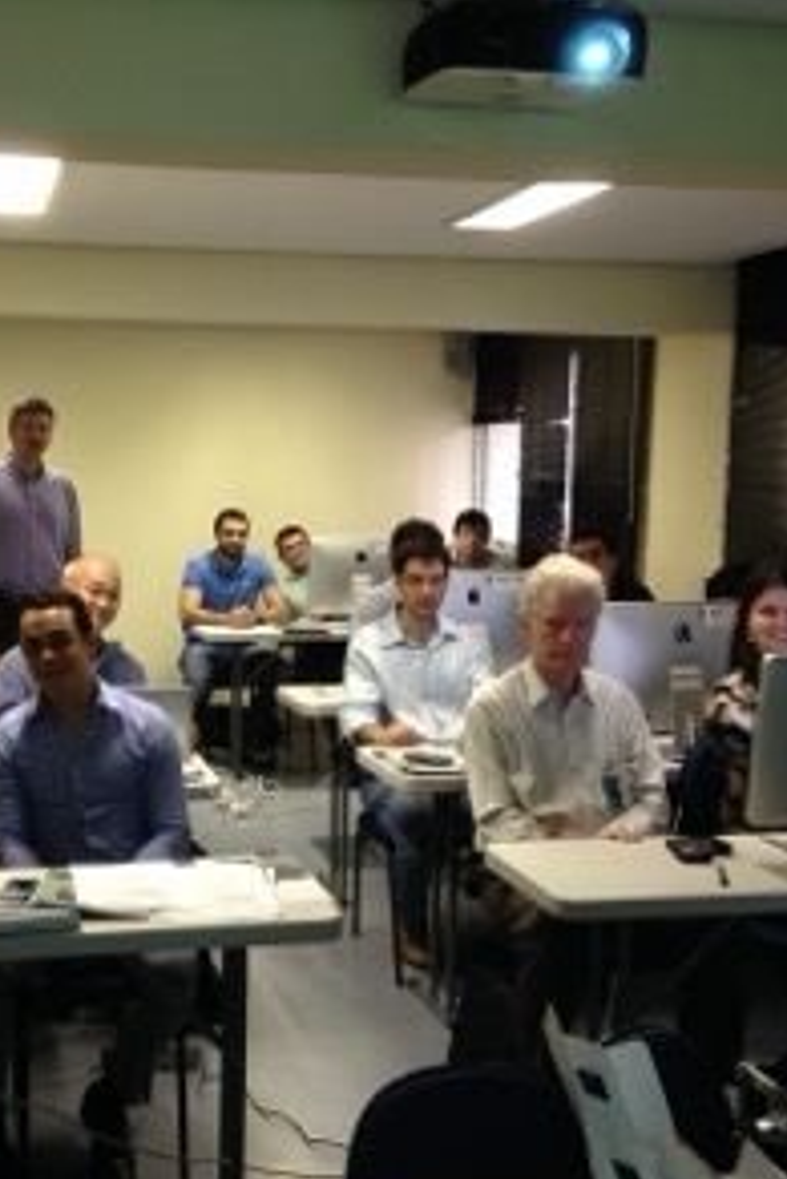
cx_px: 246
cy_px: 602
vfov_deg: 41.9
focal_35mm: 47
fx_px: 1539
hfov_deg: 28.4
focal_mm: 4.12
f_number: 2.4
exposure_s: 1/20
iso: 100
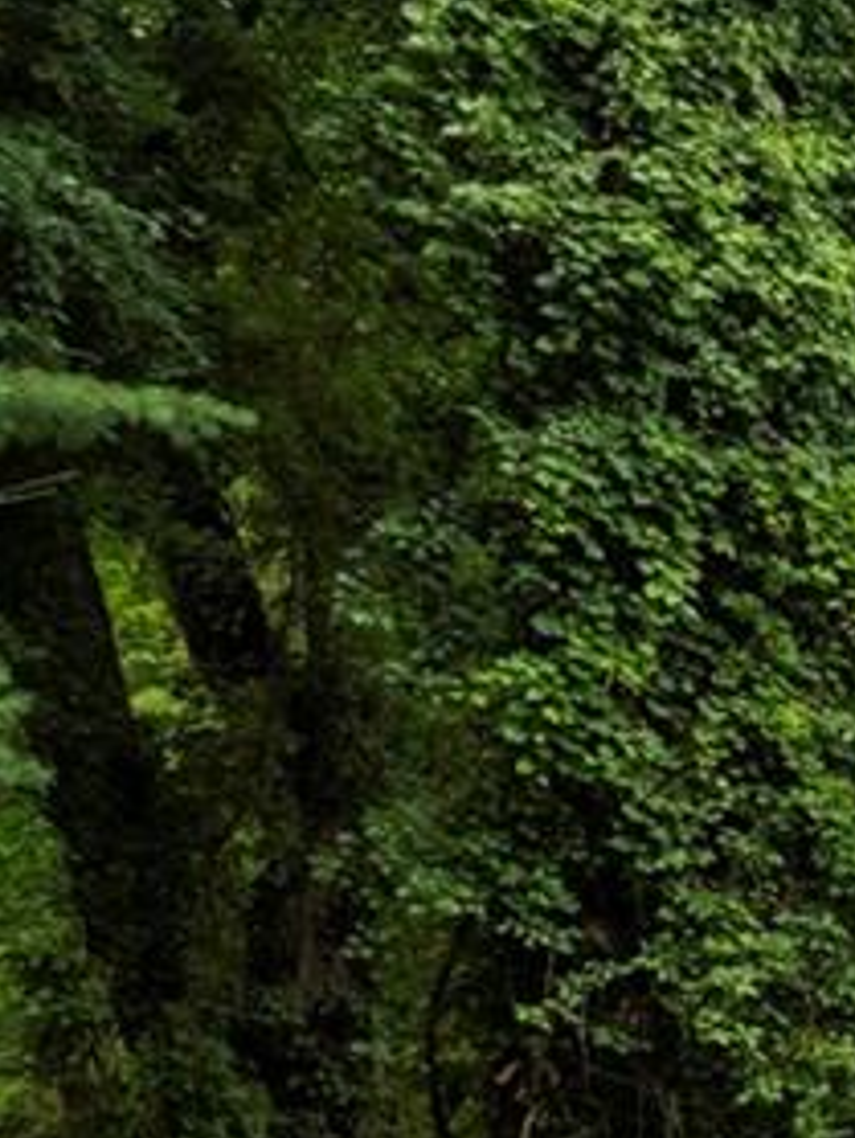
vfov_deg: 19.6
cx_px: 3395
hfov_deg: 8.2
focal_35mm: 99
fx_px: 3255
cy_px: 935
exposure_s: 1/400
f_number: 8
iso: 320
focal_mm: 14
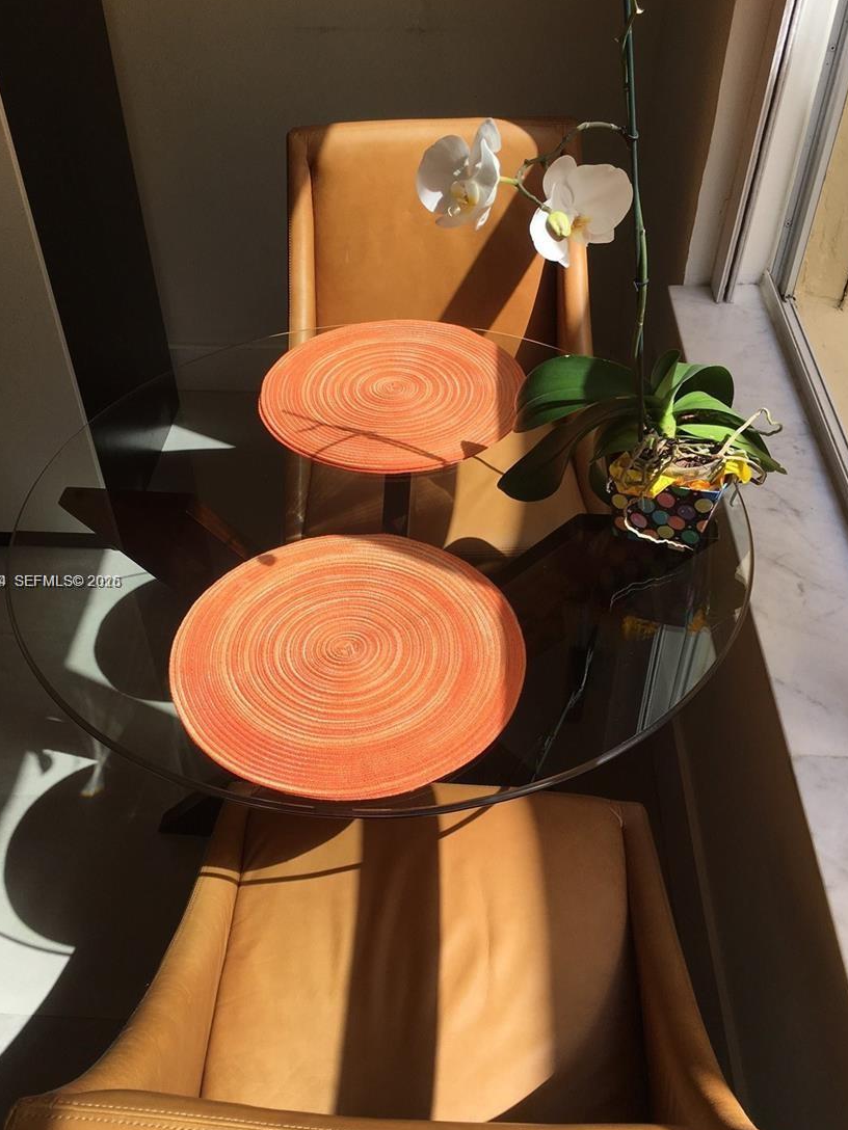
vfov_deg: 56.8
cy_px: 583
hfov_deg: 44.1
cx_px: 396
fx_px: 1045
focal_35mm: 32
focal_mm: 4.15
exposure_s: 1/1054
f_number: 2.2
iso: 25
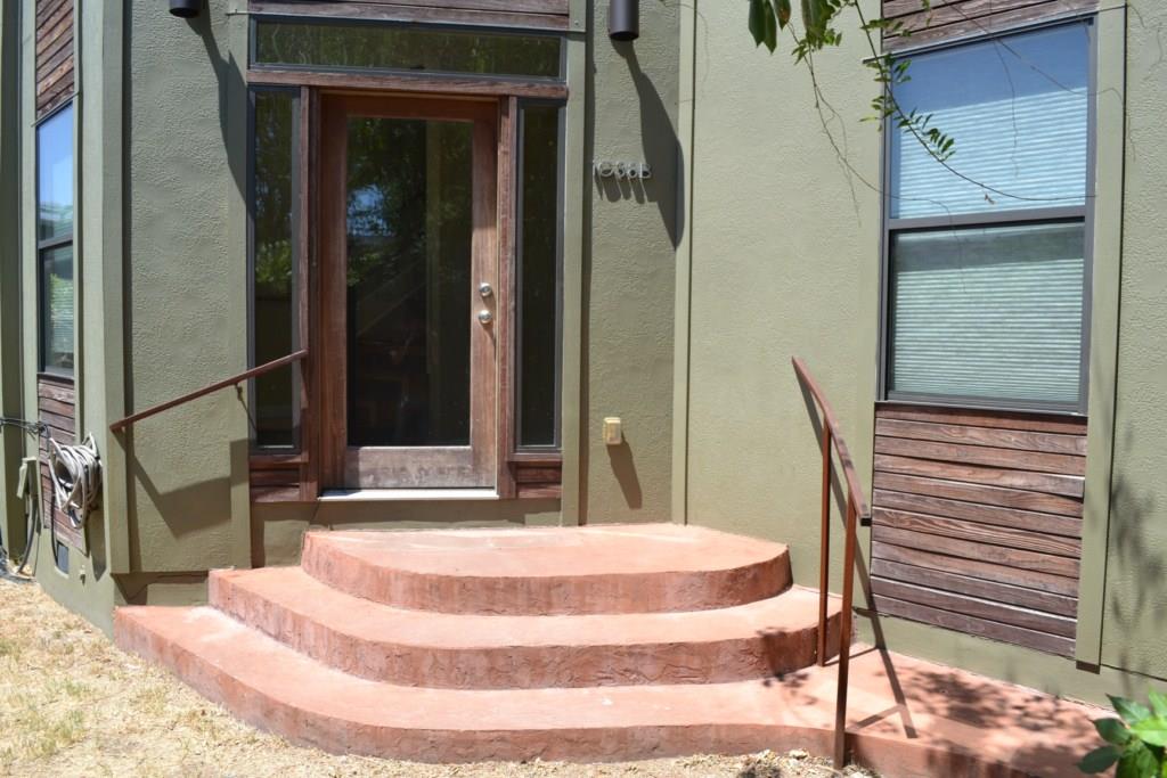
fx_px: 875
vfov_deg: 47.9
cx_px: 584
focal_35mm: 27
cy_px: 389
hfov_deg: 67.4
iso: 100
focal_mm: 18
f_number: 7.1
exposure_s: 1/200
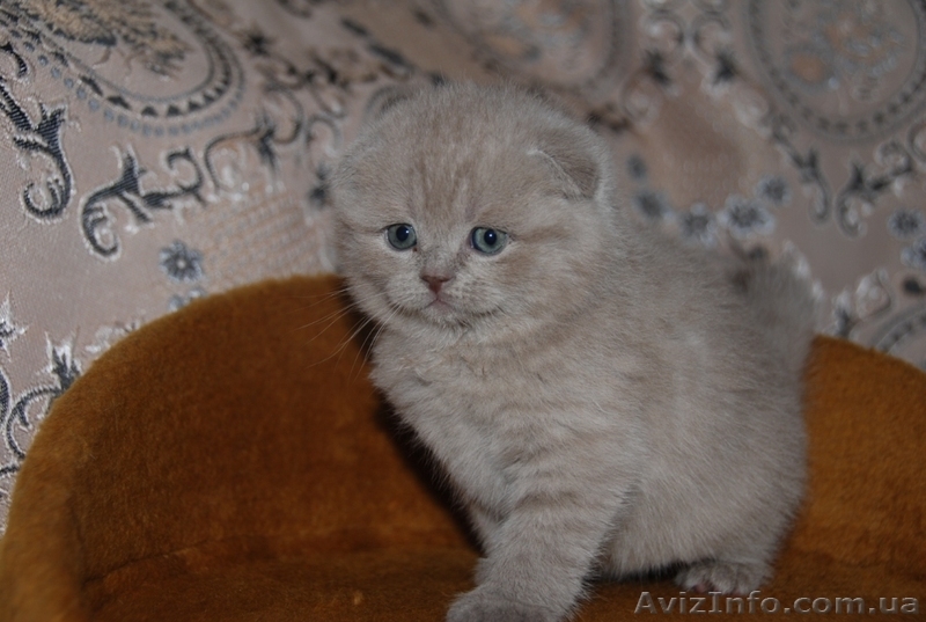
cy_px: 311
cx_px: 463
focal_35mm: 60
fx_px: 1546
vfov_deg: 22.7
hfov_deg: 33.3
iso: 100
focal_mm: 40
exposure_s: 1/60
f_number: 4.5
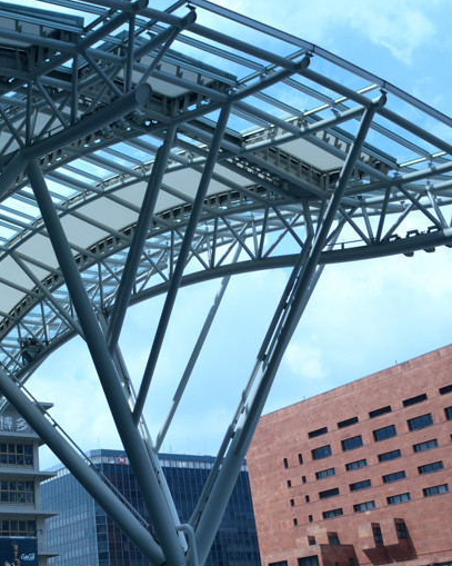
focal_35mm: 51
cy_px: 215
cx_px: 42
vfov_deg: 36.5
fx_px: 853
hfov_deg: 28.5
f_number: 8
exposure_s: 1/250
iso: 100
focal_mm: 18
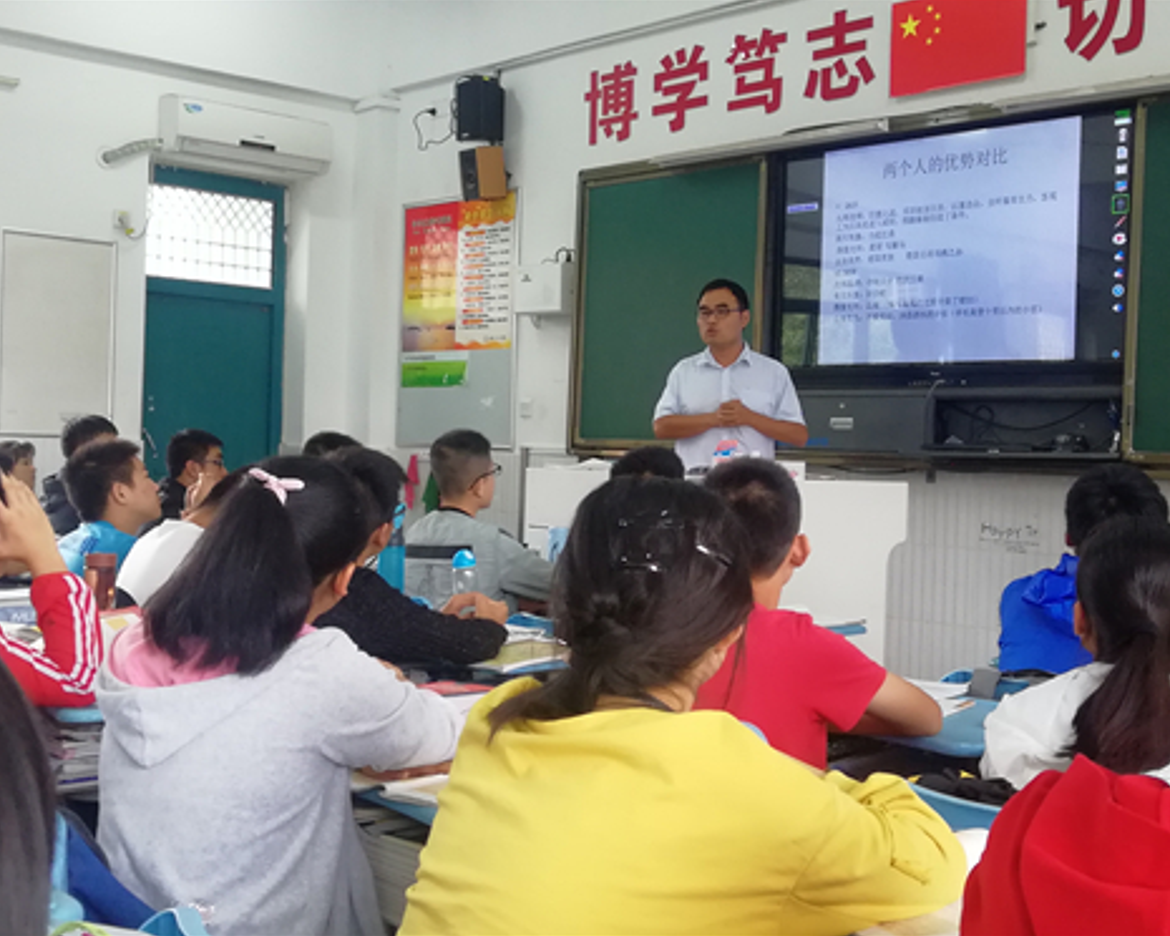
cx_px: 596
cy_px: 467
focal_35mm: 43
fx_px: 1489
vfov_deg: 34.9
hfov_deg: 42.9
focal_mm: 3.83
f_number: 1.8
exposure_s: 1/33.3
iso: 160
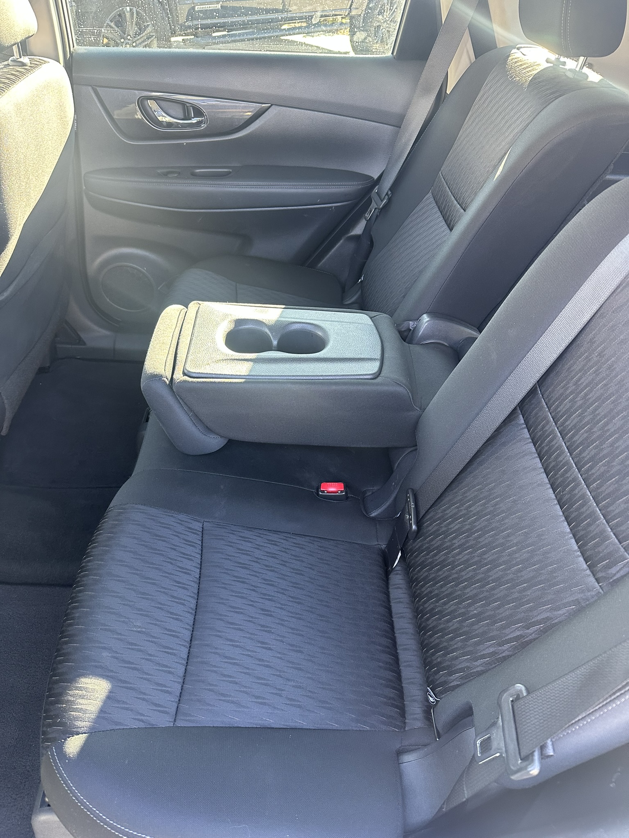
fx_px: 581
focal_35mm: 24
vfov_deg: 71.6
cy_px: 419
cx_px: 314
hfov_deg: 56.8
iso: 250
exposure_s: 1/60
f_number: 1.78
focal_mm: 6.86
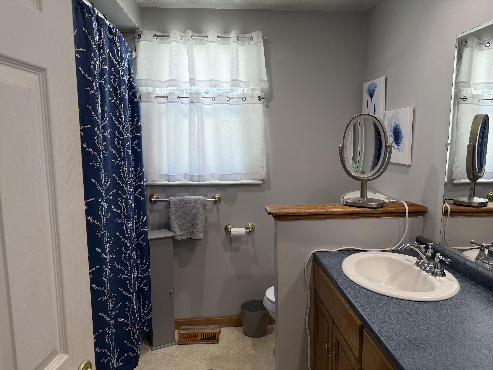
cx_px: 246
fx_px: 342
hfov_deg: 71.6
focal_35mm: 24
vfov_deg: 56.8
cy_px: 185
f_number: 1.78
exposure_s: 1/170
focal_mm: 6.76
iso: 160
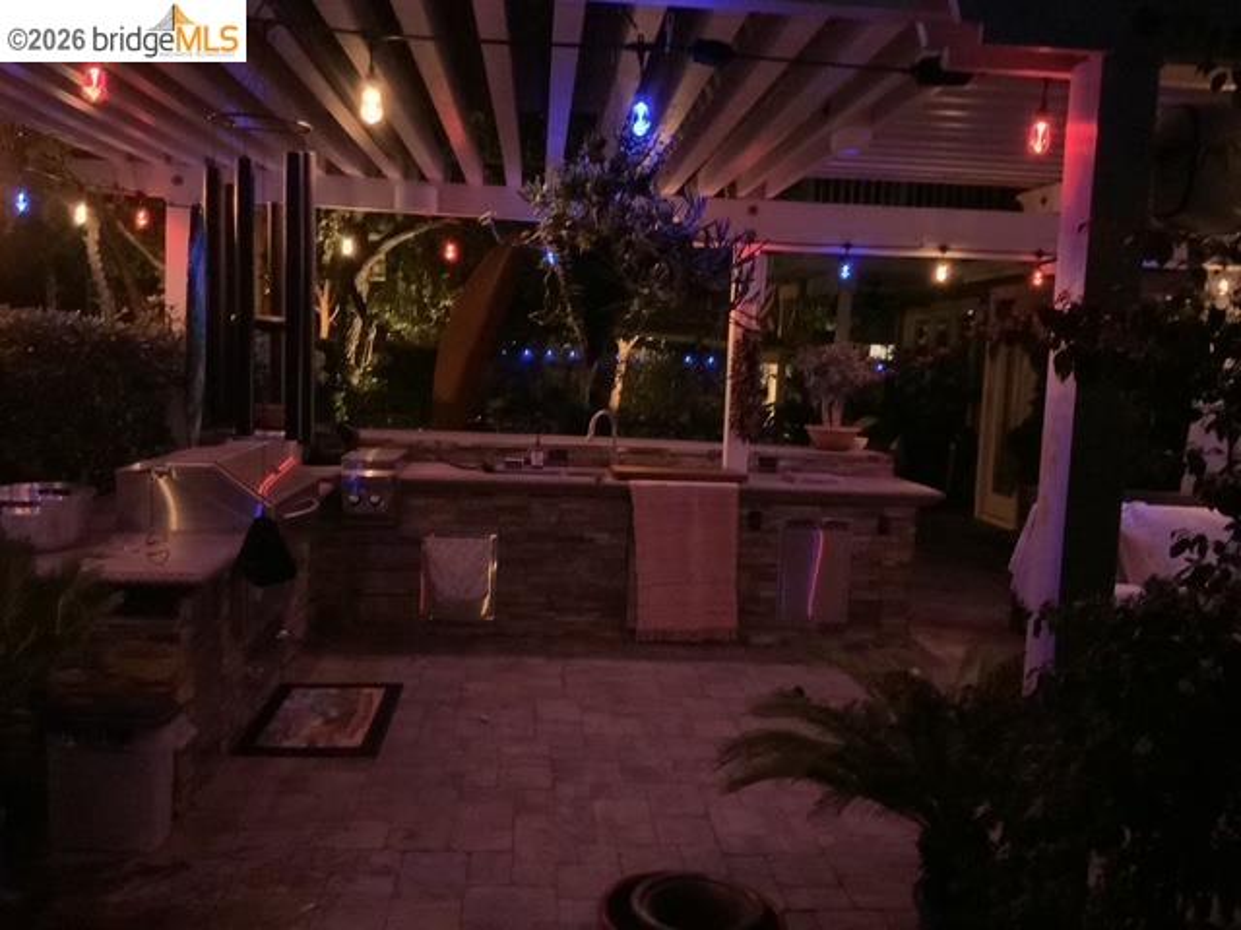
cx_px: 620
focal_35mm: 29
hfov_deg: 61.7
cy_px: 465
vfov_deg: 48.2
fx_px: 1040
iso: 1600
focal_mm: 3
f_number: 1.8
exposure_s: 1/15
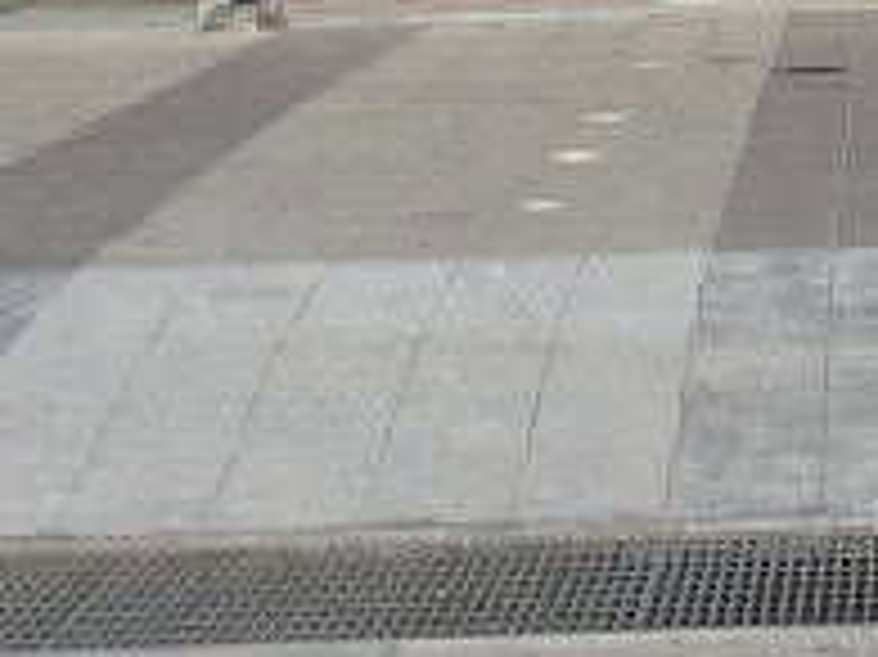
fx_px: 4284
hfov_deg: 11.5
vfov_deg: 8.1
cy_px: -873
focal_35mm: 169
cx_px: 1063
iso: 50
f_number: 2.4
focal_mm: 4.12
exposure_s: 1/1506
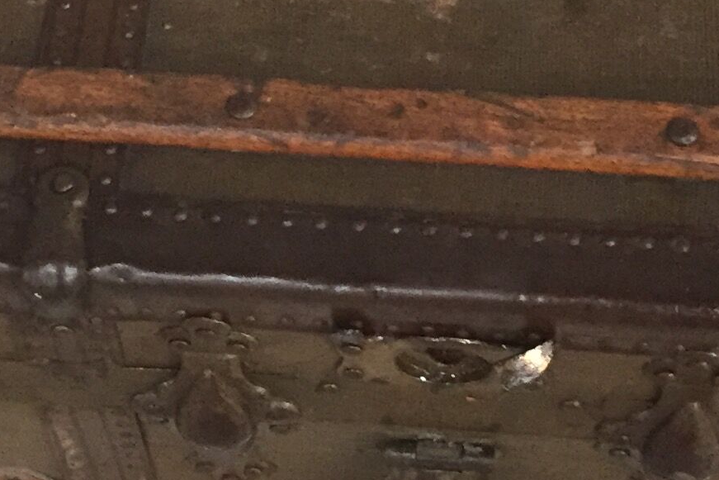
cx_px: 367
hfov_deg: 18.1
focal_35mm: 113
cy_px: -78
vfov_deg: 11.9
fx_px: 2257
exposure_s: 1/17
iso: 250
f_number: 2.2
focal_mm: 4.15
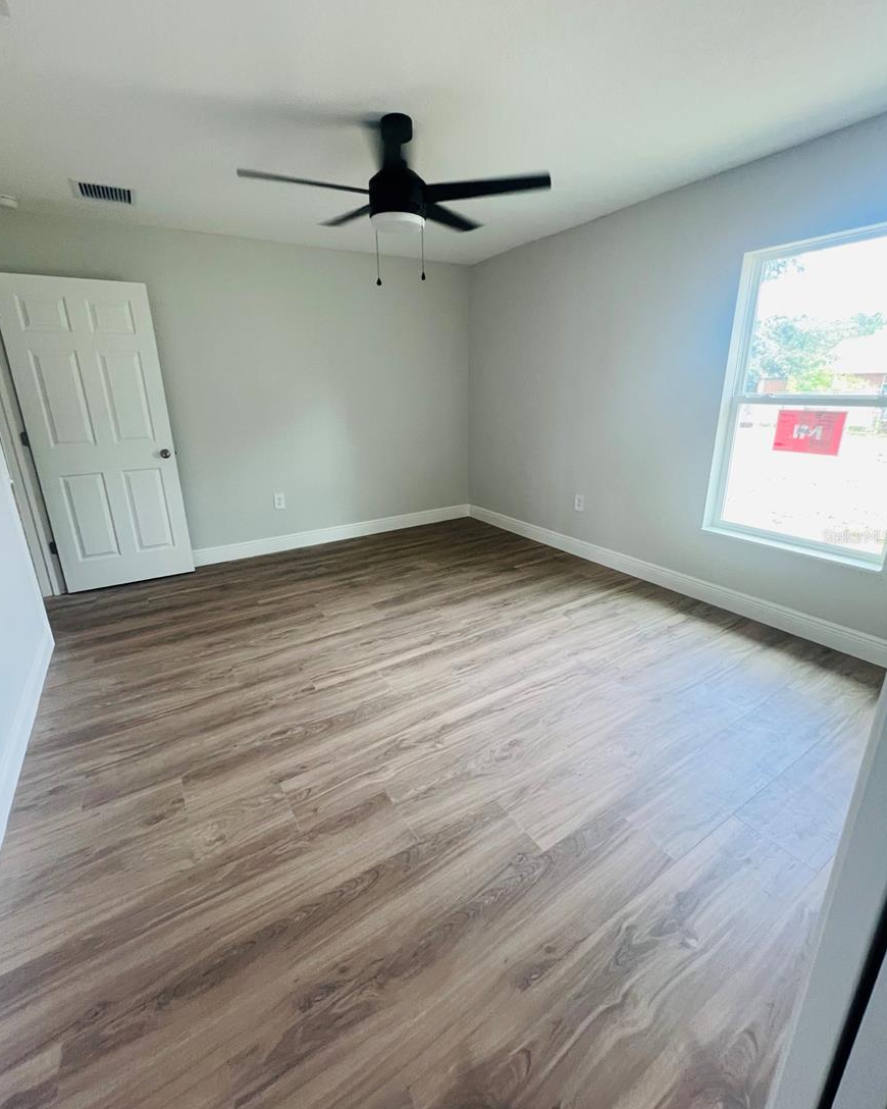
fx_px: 460
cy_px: 536
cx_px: 436
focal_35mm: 14
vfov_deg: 100.7
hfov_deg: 88.0
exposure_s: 1/120
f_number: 1.8
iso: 160
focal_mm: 1.57
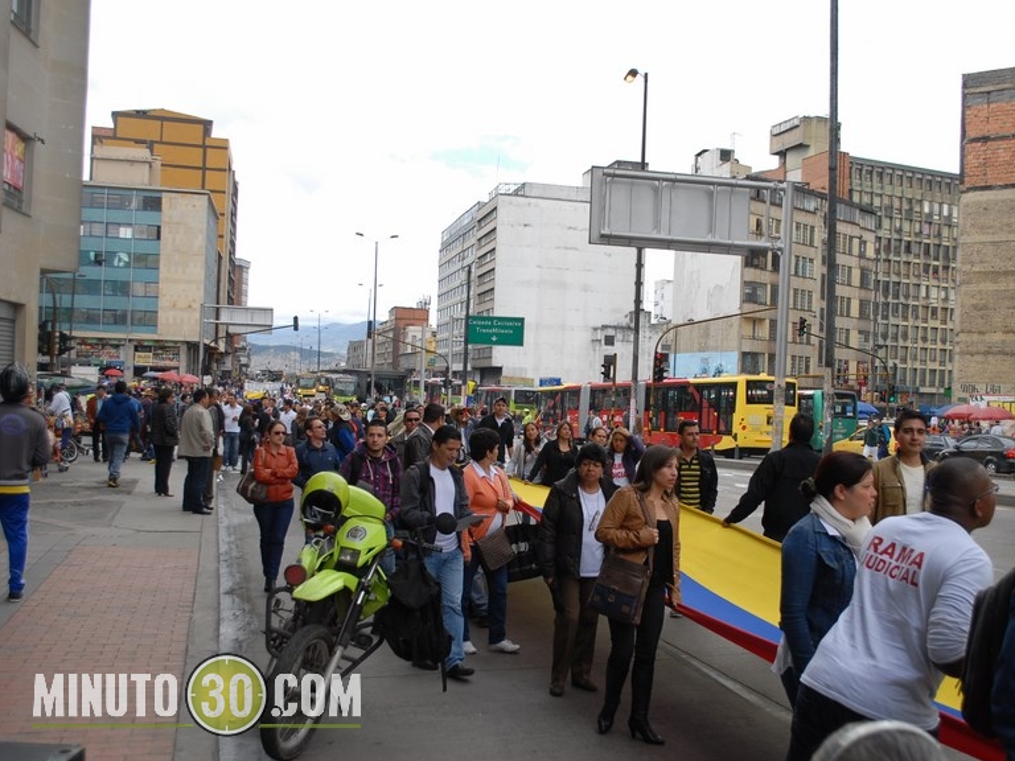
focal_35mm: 36
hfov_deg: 51.2
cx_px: 570
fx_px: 1056
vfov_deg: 39.7
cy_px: 378
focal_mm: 22
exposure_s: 1/250
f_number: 4.5
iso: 100
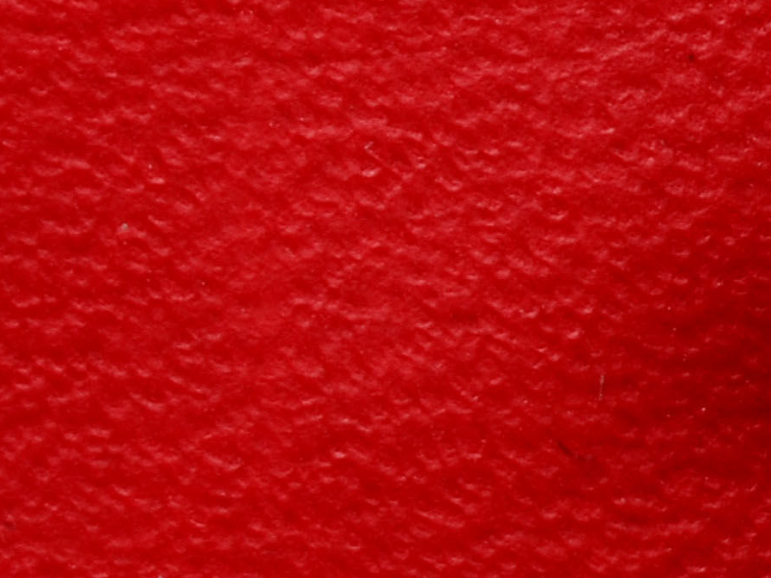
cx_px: 1864
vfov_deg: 3.1
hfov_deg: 4.1
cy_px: 259
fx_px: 10555
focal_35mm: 474
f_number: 20
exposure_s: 1/160
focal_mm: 60
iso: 100
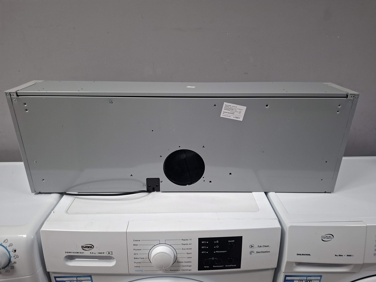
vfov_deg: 58.9
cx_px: 188
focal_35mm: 23
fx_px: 250
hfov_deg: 73.9
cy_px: 141
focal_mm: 5.54
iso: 320
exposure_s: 1/50
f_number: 1.8
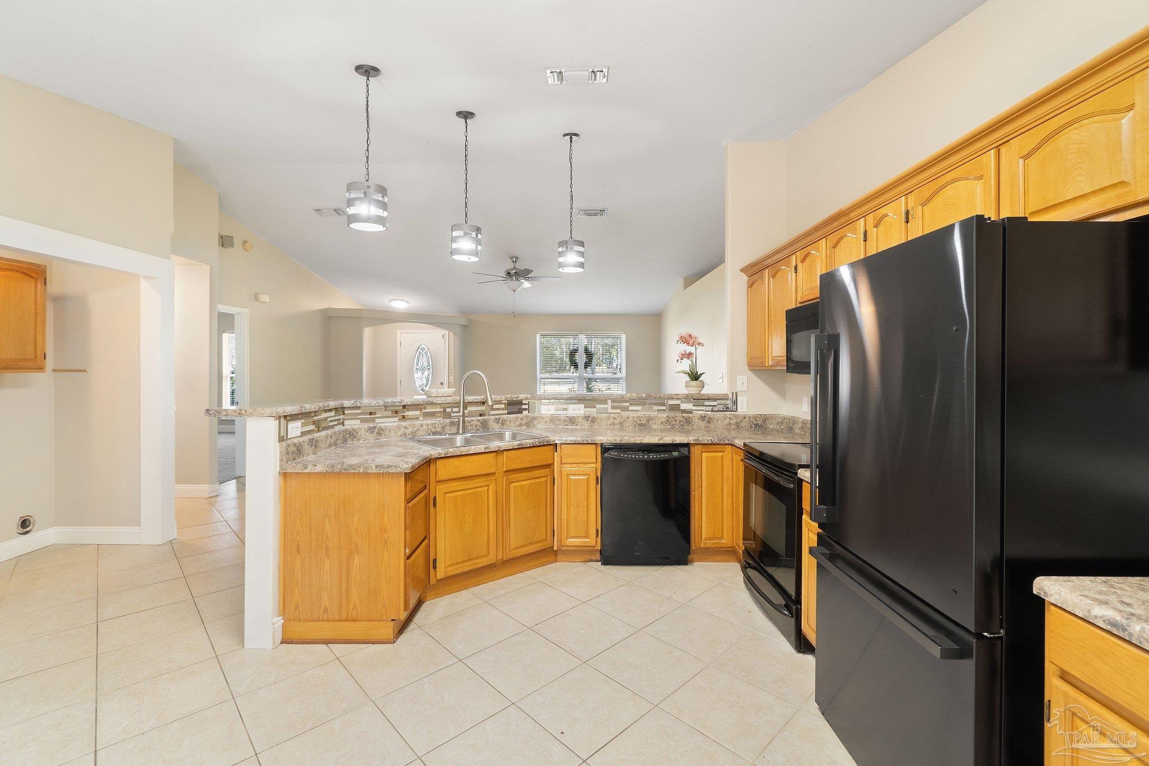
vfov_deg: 77.3
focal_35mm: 15
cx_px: 574
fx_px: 479
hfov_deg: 100.4
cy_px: 383
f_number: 10
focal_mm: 10
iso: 400
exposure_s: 1/1.67
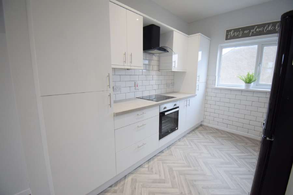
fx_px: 122
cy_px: 98
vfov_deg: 77.3
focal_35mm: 15
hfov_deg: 100.4
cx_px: 146
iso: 900
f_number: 4.5
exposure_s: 1/60
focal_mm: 10
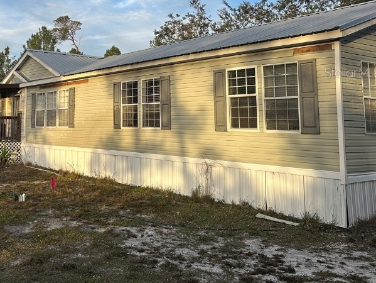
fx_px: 446
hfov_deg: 43.1
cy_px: 72
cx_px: 62
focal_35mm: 41
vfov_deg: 34.5
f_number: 1.78
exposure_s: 1/1357
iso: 80
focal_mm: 6.86
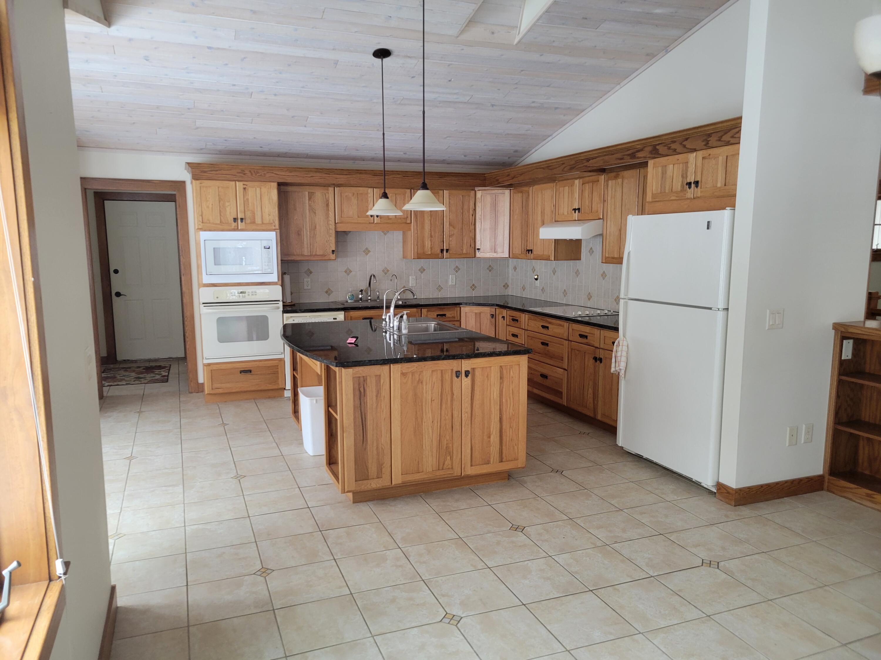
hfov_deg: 67.3
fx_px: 662
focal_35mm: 26
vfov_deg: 53.1
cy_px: 330
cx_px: 440
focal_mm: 5.4
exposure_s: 1/40
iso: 200
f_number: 1.8
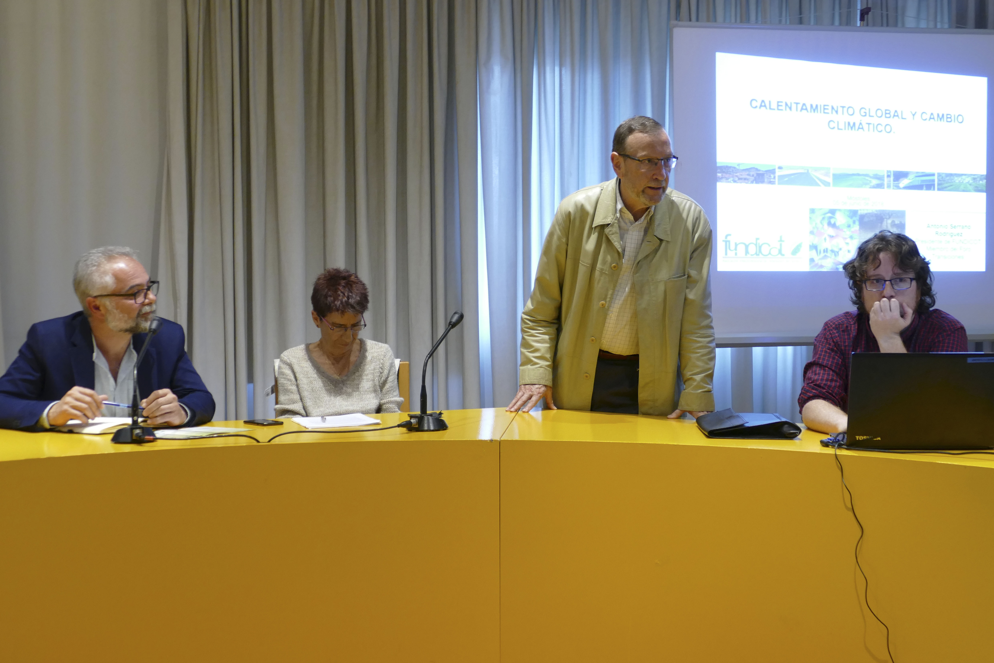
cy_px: 332
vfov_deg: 33.4
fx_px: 1104
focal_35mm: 40
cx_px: 497
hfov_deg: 48.5
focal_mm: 14.76
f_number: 3.2
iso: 400
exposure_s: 1/25
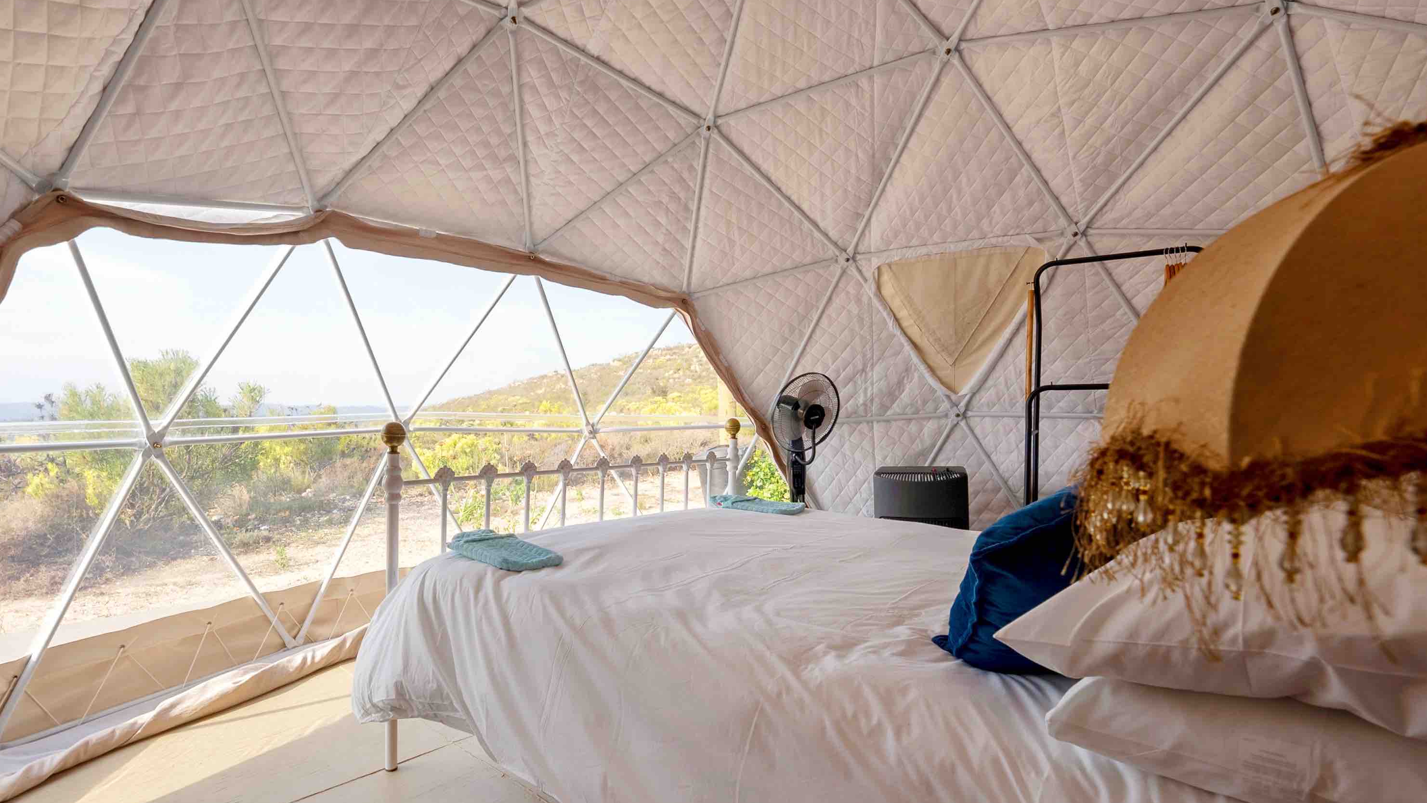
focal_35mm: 18
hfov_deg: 92.2
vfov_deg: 60.9
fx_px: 681
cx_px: 620
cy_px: 436
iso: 100
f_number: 8
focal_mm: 12
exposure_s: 1/50
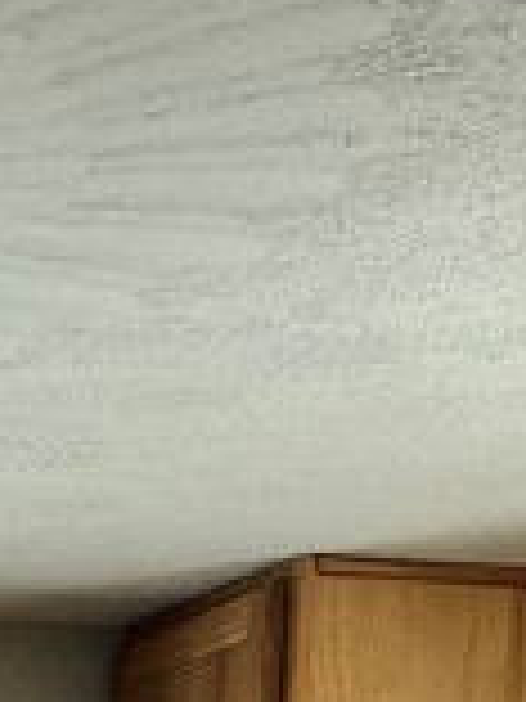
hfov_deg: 10.6
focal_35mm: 128
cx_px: -544
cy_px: 1408
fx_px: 2593
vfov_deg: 13.3
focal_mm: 5.1
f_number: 1.6
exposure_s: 1/121
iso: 125
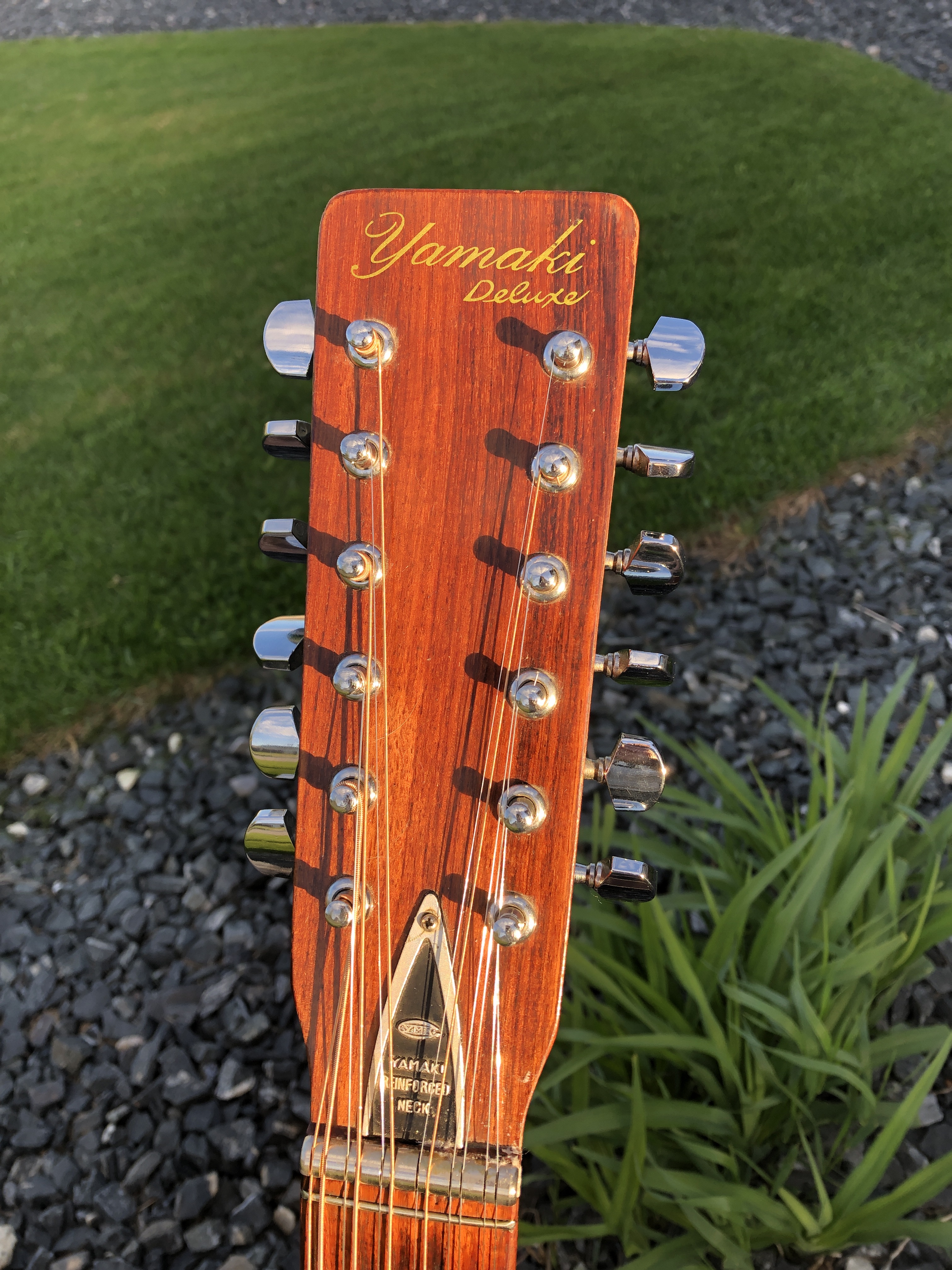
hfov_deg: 49.7
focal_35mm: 28
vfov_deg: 63.4
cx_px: 476
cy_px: 635
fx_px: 1027
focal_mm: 3.99
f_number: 1.8
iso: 20
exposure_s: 1/167
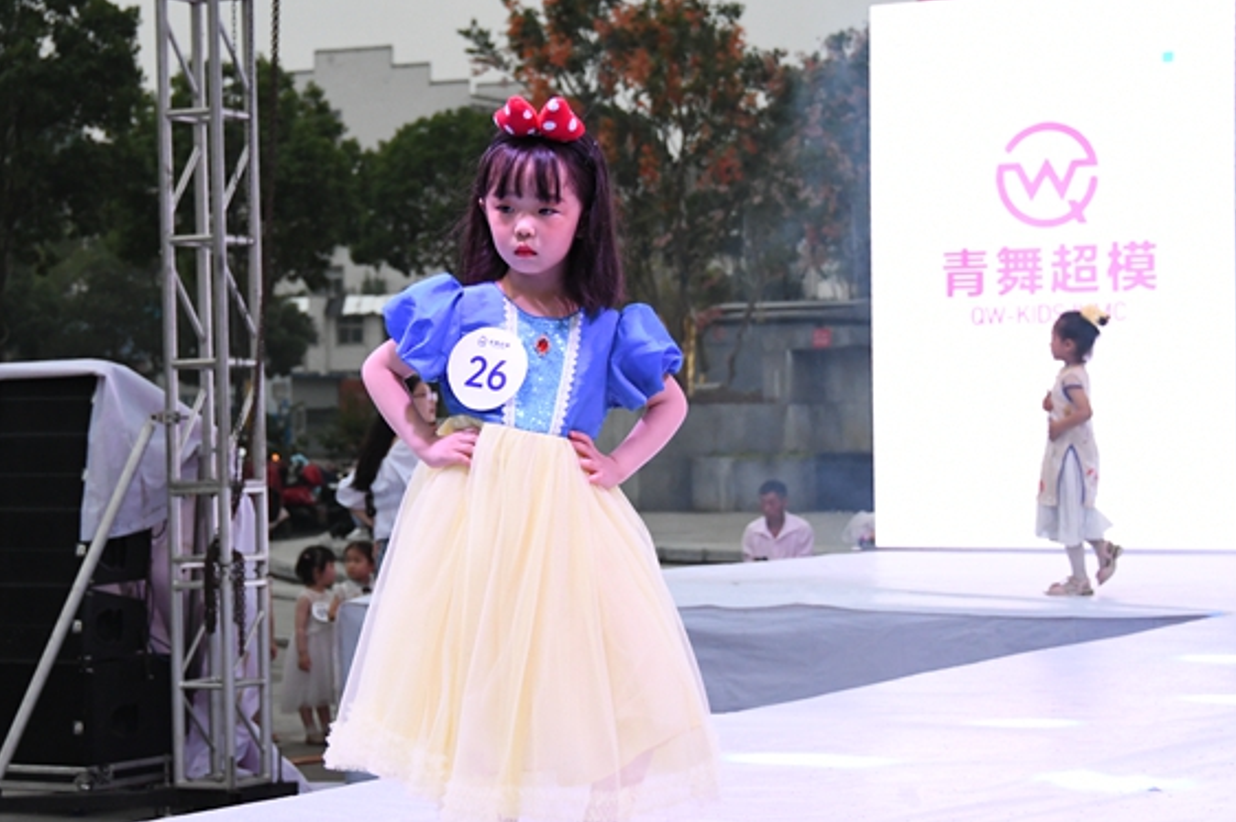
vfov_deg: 14.5
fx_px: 3225
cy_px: 414
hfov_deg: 21.7
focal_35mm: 94
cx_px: 545
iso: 2000
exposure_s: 1/500
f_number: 4.5
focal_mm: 44
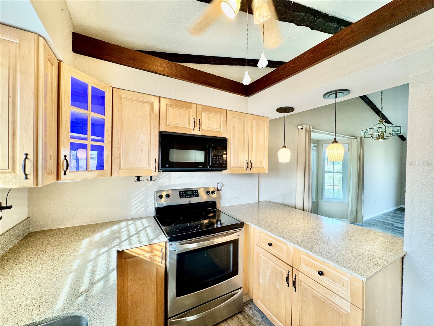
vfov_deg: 85.7
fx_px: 176
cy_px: 163
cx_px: 217
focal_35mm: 14
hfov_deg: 102.1
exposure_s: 1/120
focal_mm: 2.22
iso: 160
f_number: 2.2
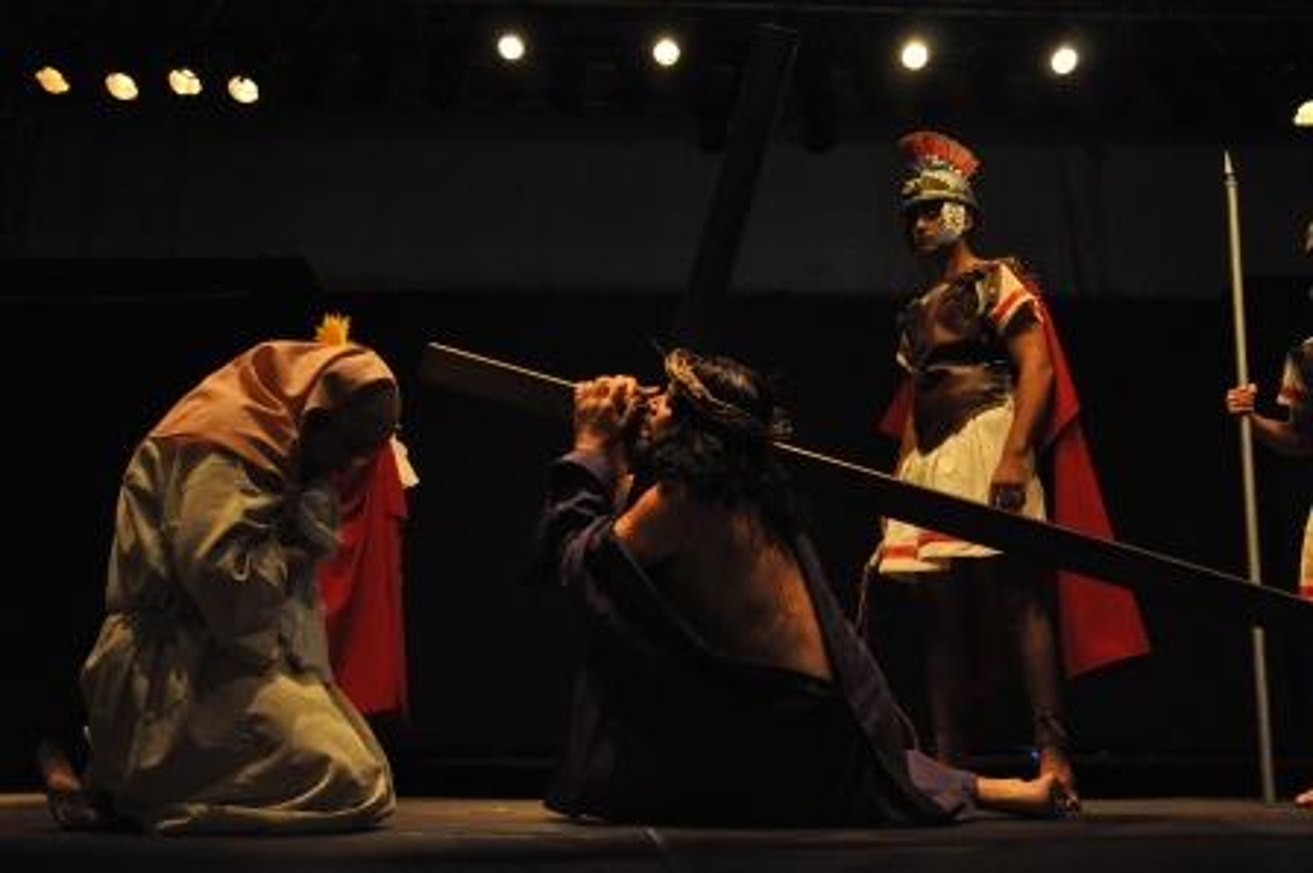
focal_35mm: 33
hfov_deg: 57.3
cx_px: 656
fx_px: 1203
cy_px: 436
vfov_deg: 39.9
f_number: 5
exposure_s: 1/40
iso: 3200
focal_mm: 22
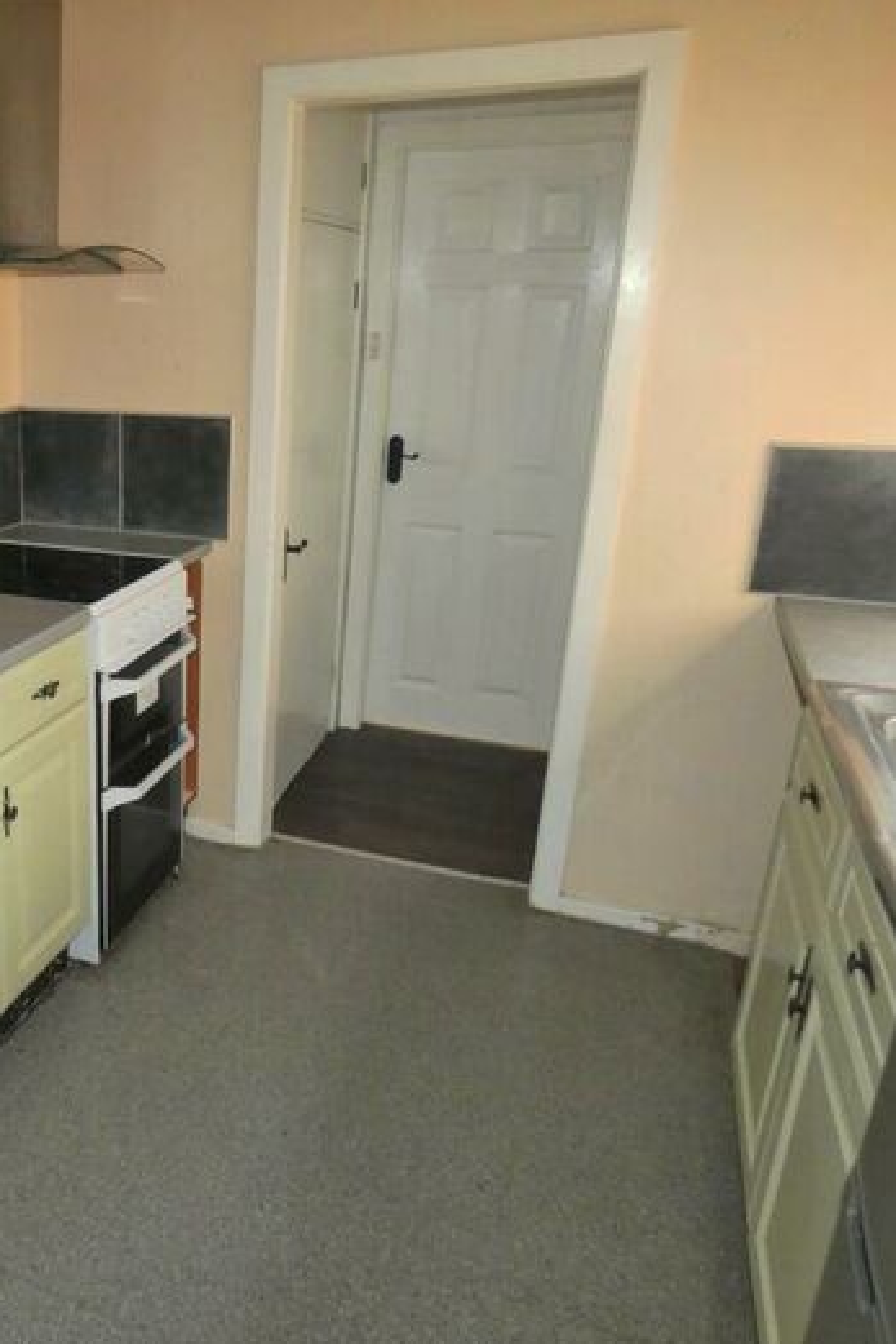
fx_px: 1045
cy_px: 676
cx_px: 116
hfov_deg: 43.1
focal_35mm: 28
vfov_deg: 65.5
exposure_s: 1/60
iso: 800
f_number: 2.8
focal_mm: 3.6
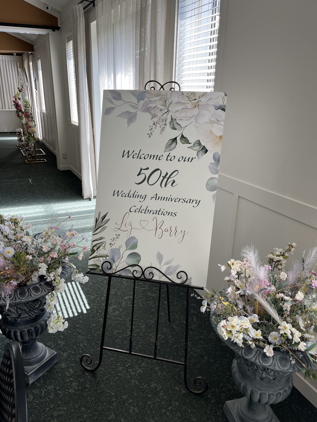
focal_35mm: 26
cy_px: 211
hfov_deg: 53.1
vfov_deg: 67.3
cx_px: 158
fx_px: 317
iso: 32
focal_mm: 5.1
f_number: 1.6
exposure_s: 1/115
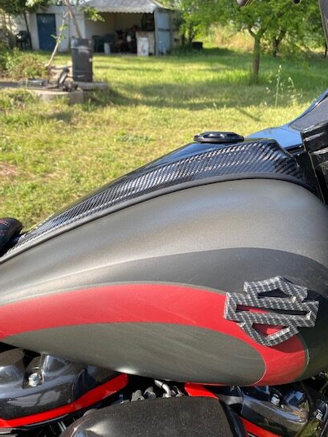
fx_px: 391
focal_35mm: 31
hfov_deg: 45.5
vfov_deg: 58.2
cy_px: 242
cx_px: 166
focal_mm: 4.25
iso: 32
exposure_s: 1/662
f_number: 1.8
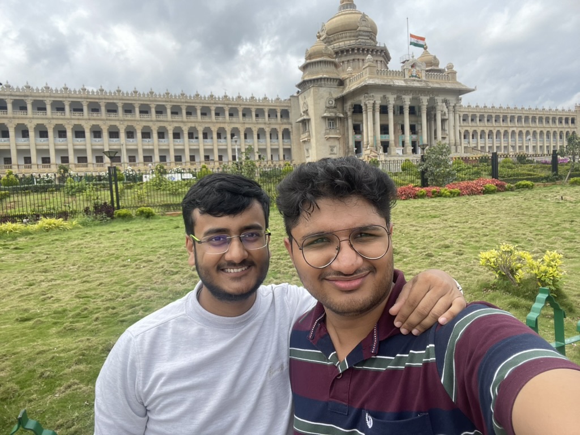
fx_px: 385
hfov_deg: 73.9
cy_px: 218
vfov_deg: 58.9
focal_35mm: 23
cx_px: 290
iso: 25
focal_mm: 2.71
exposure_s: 1/600
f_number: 2.2
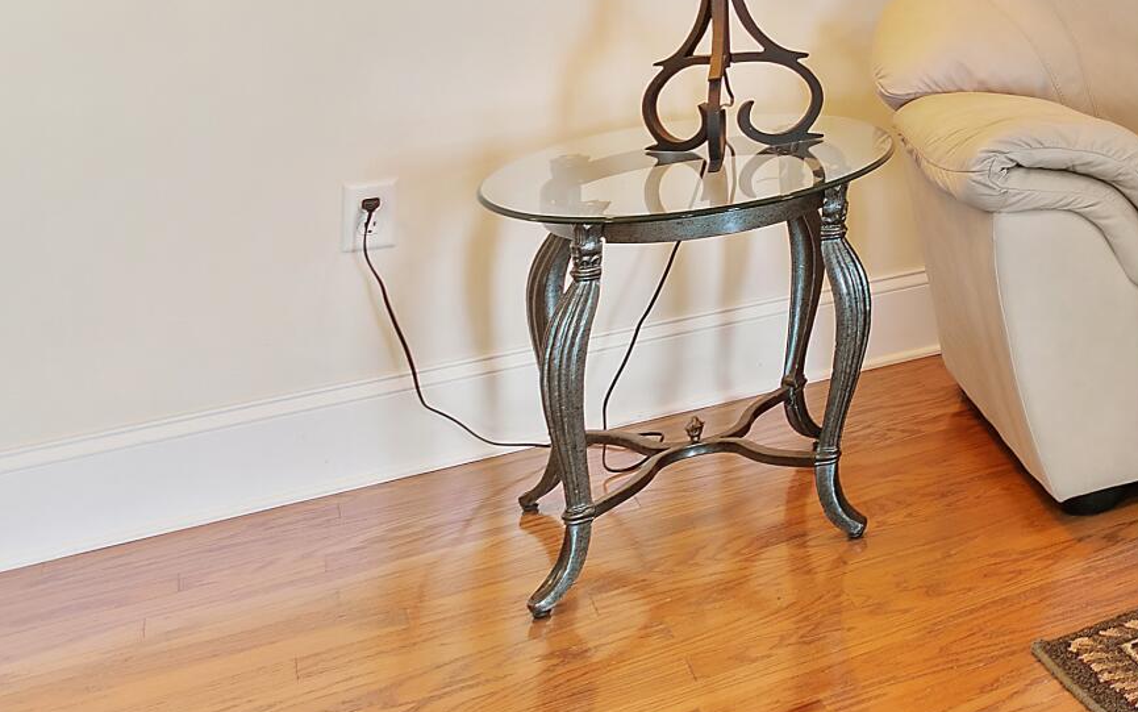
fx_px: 1644
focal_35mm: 53
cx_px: 1783
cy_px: -232
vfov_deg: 21.8
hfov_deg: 25.9
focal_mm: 10
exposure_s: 1/1.25
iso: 100
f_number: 4.5
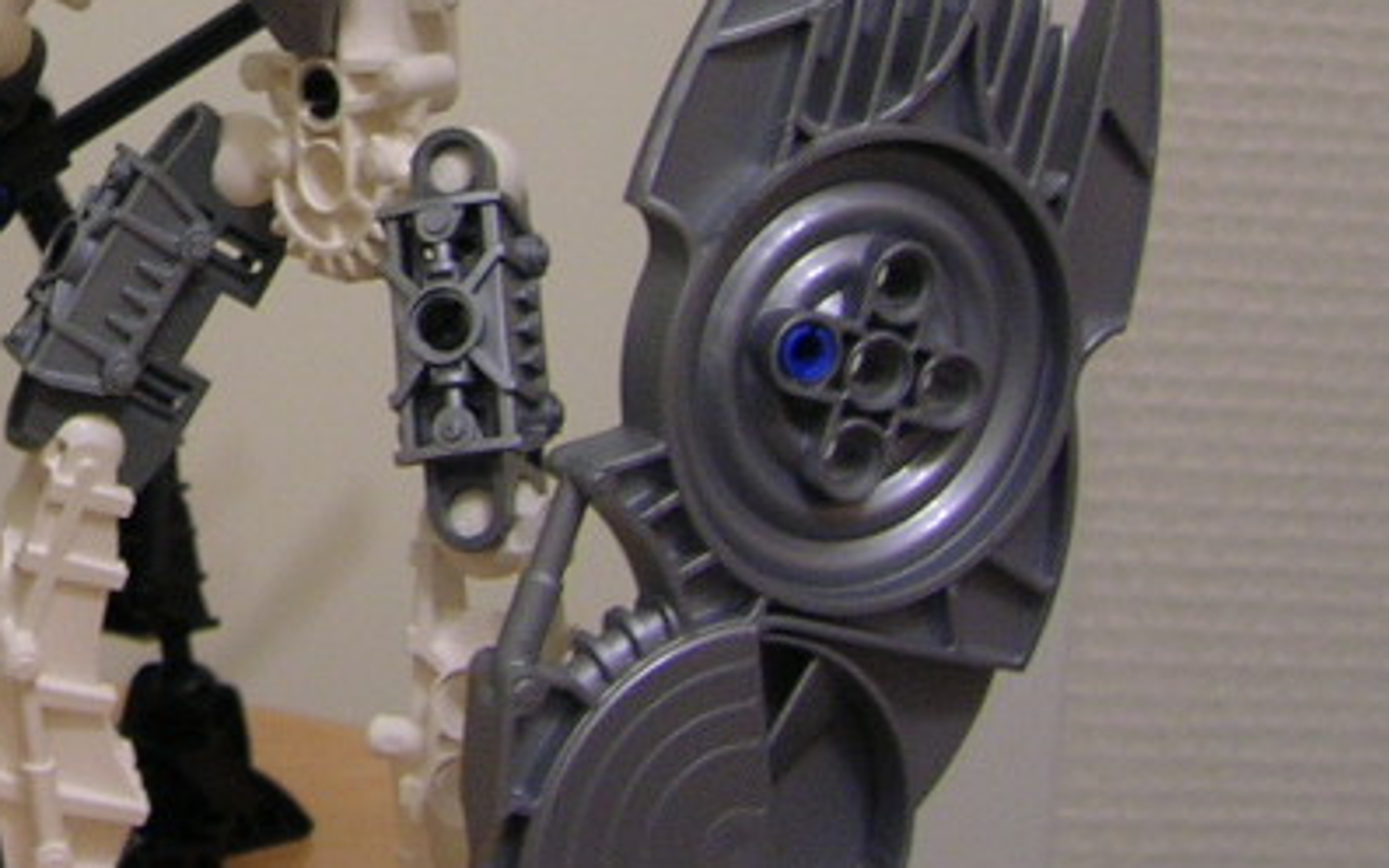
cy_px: -21
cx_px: -217
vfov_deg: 13.8
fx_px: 3520
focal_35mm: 93
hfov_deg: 21.0
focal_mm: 5.7
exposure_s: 1/4.1
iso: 68
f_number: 2.9
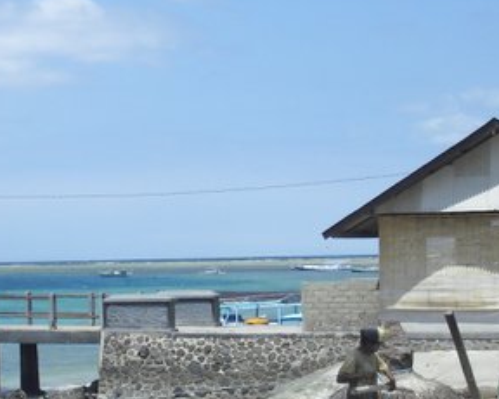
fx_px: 1520
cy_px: 227
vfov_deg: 14.9
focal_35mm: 103
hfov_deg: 18.6
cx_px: 203
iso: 100
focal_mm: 6.2
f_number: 8
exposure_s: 1/320
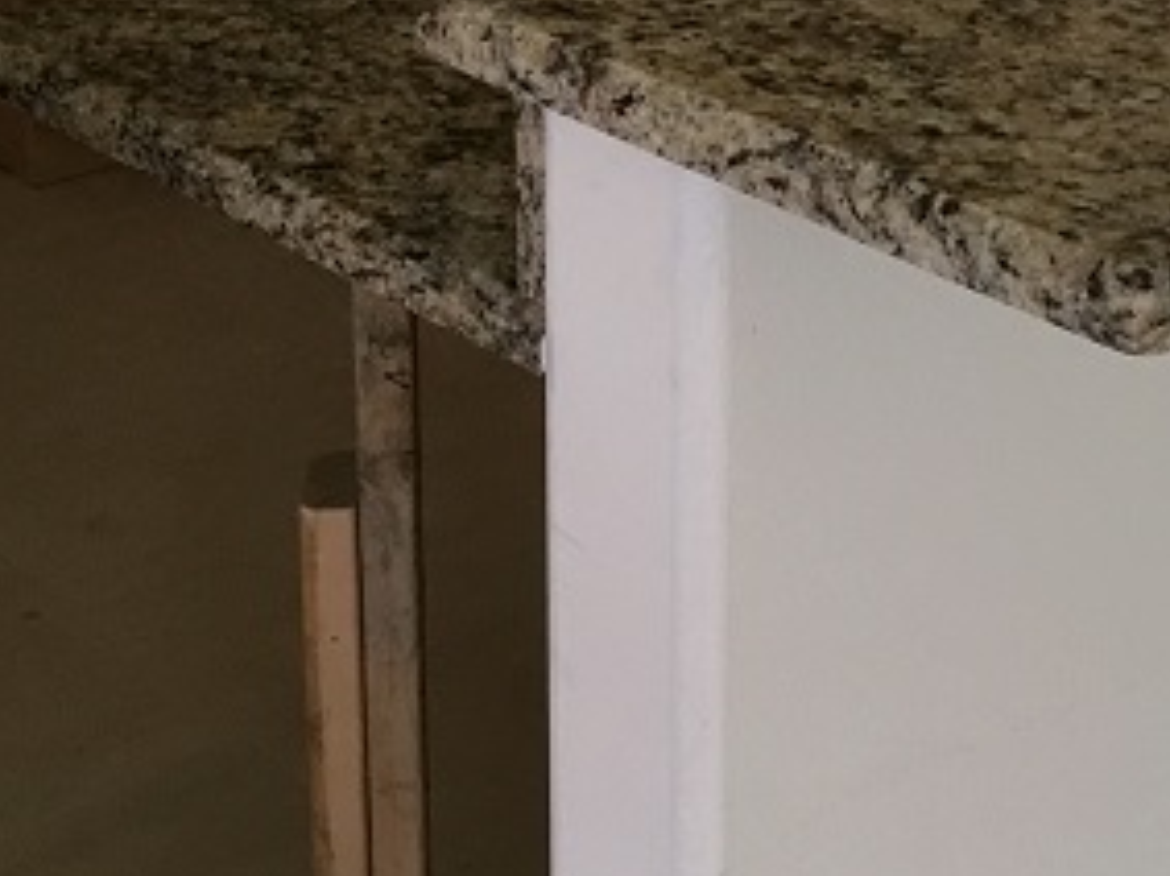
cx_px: 709
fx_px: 2838
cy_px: -159
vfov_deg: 16.8
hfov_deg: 23.3
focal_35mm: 84
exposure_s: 1/30
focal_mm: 3.3
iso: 80
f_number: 2.4
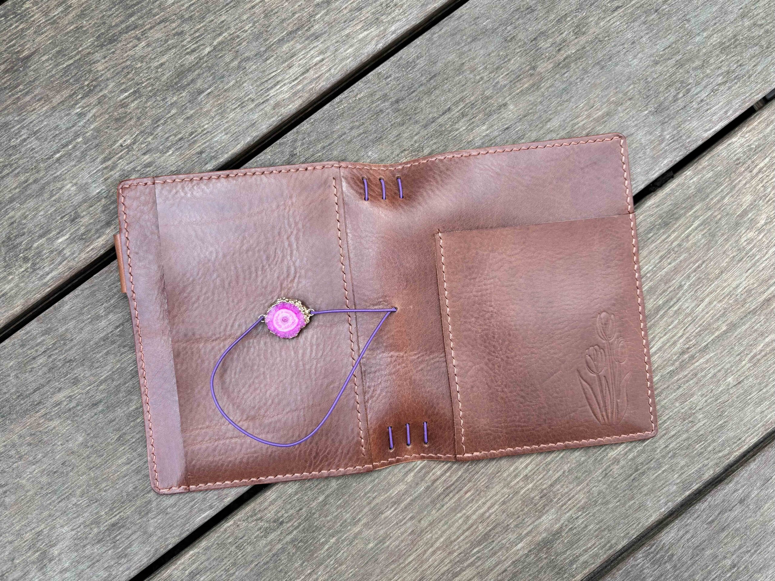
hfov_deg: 67.3
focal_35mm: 26
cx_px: 388
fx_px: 582
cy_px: 290
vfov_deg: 53.1
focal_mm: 5.96
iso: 50
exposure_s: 1/278
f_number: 1.6
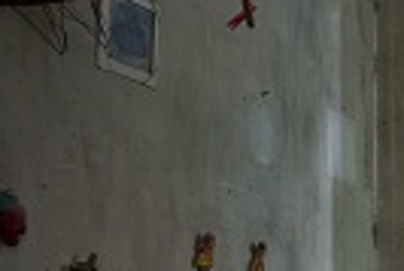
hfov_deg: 16.8
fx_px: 1135
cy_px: 355
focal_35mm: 101
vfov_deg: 13.1
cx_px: 723
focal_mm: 24
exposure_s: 1/60
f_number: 2
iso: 800
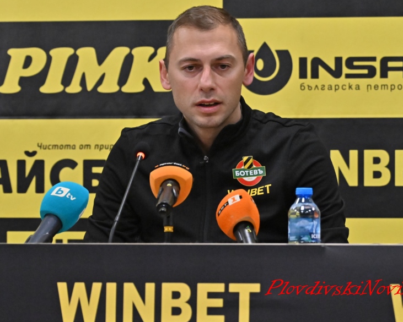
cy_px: 144
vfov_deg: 5.4
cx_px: 202
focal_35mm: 289
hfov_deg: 6.7
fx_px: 3447
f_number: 7.1
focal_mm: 220
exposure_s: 1/500
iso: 10000
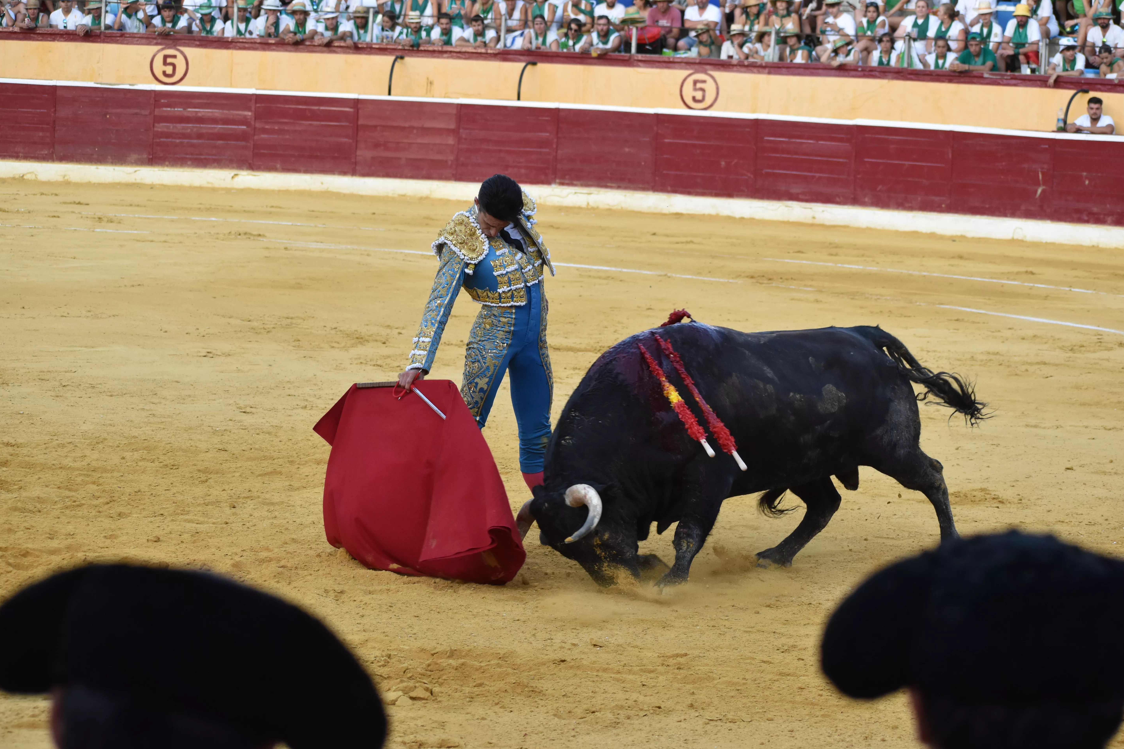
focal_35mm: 110
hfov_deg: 18.6
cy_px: 383
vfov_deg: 12.5
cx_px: 566
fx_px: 3434
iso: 800
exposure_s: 1/500
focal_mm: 70
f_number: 5.6
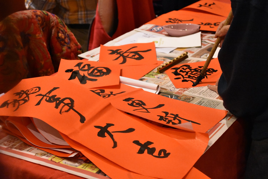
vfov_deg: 16.6
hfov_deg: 24.6
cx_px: 134
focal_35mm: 82
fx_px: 614
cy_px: 90
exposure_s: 1/80
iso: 10000
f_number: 5.6
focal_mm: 55
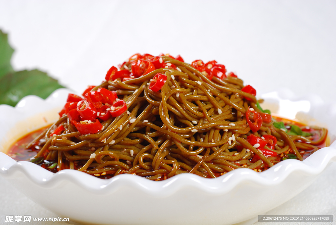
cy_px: 112
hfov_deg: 27.0
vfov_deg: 18.2
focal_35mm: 75
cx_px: 168
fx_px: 701
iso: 100
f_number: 7.1
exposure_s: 1/160
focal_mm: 50
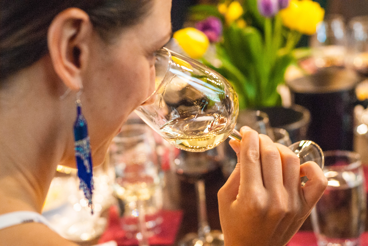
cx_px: 184
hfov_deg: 27.0
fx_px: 768
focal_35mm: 75
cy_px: 123
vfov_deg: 18.2
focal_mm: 50
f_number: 3.2
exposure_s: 1/60
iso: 800
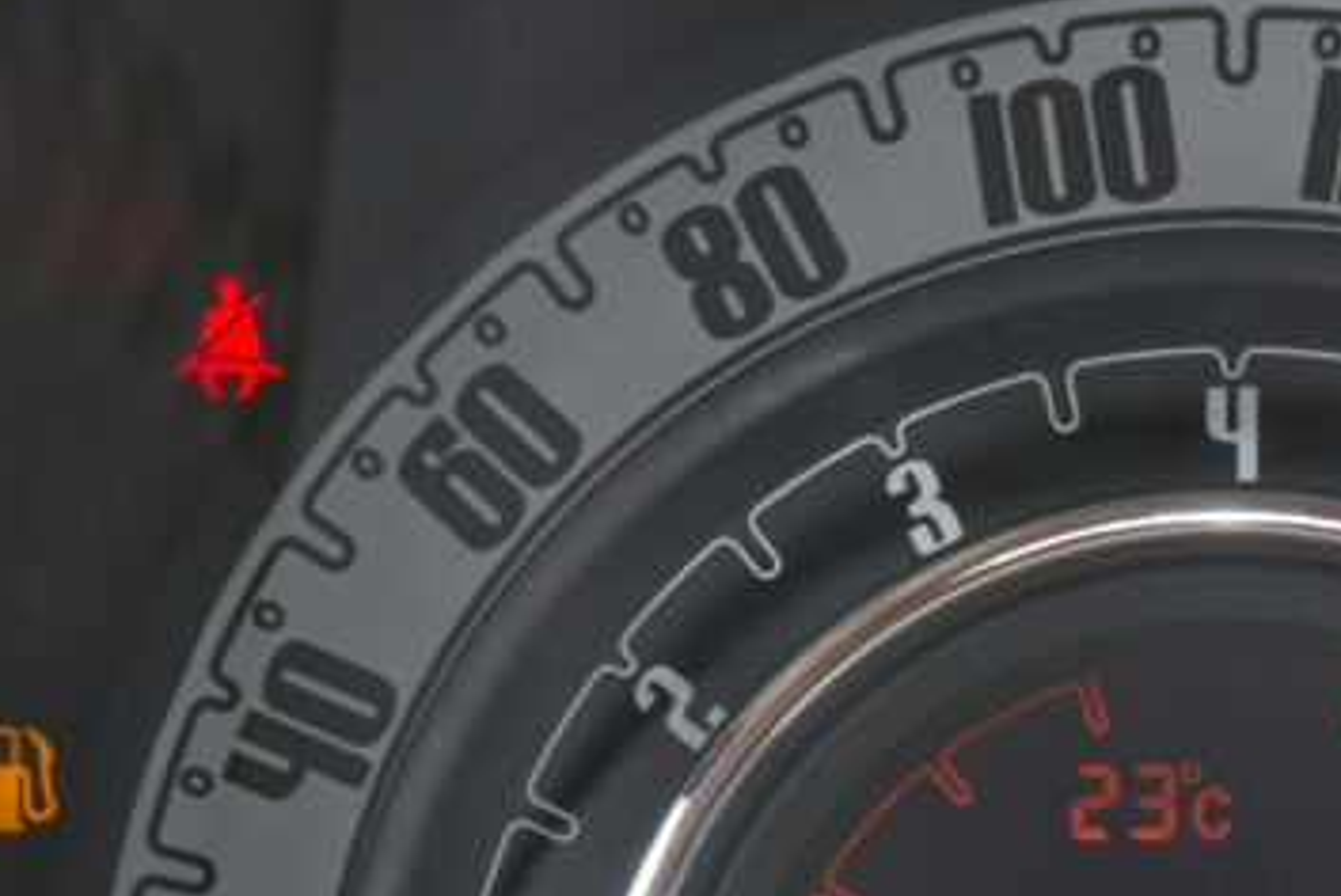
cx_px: 1200
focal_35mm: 116
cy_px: 1135
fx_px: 4324
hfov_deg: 17.4
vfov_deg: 11.5
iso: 2000
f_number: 10
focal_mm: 26.4
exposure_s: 1/400
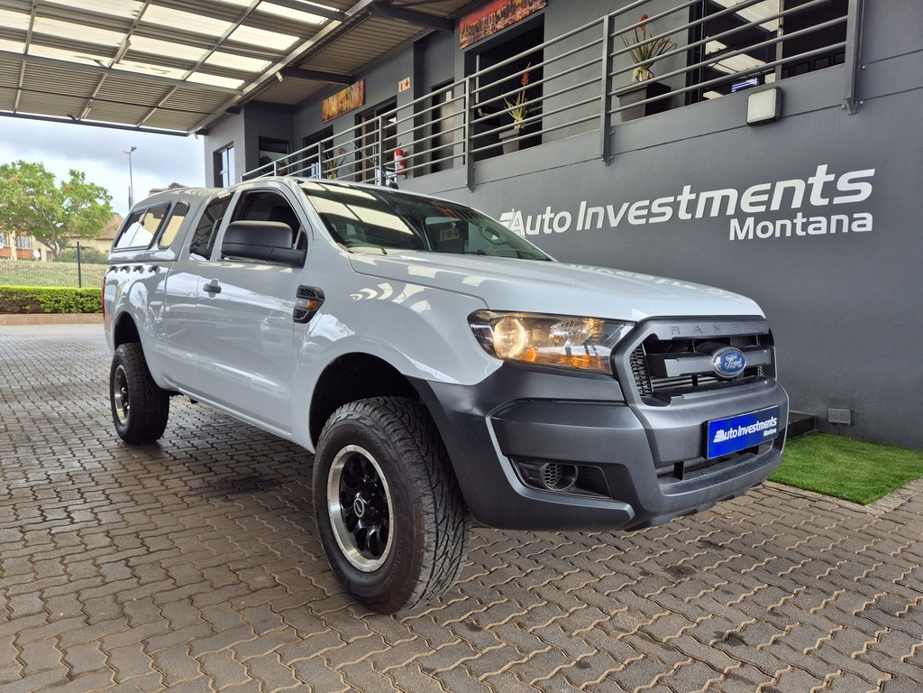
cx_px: 462
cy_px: 346
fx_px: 613
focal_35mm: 23
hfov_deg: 73.9
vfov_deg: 58.9
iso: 25
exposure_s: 1/236
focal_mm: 5.4
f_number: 1.8
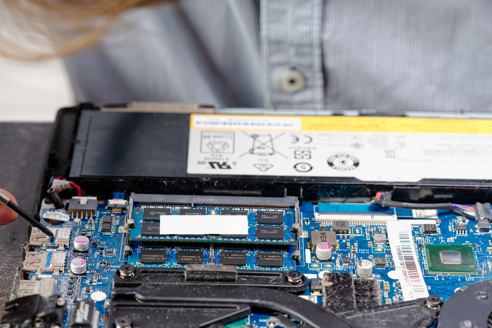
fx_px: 1229
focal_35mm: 90
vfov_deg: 15.2
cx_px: 246
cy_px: 164
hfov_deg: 22.6
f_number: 7.1
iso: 50
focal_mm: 90
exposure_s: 1/250
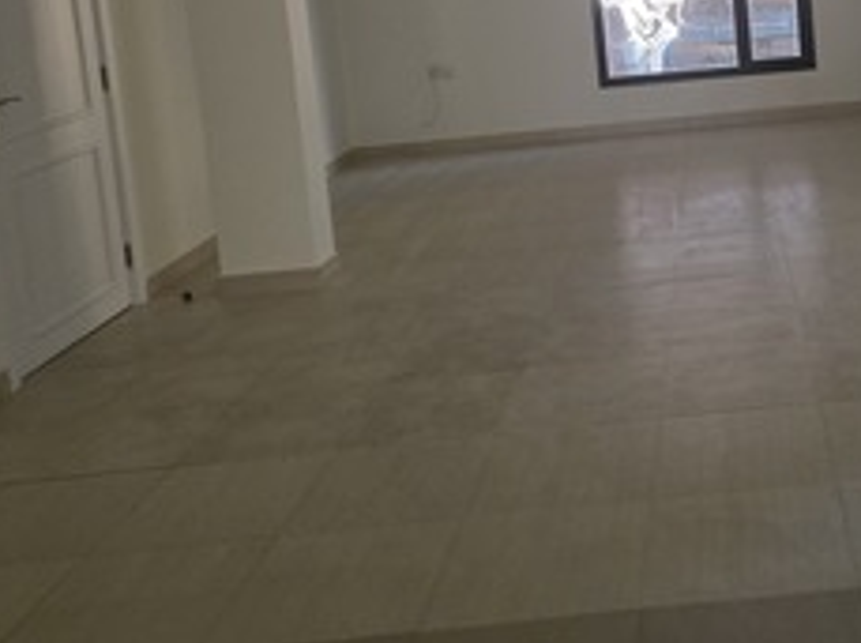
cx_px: 750
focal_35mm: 46
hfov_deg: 38.8
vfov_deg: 29.7
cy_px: 24
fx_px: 1142
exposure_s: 1/100
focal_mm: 6.3
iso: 500
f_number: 1.7
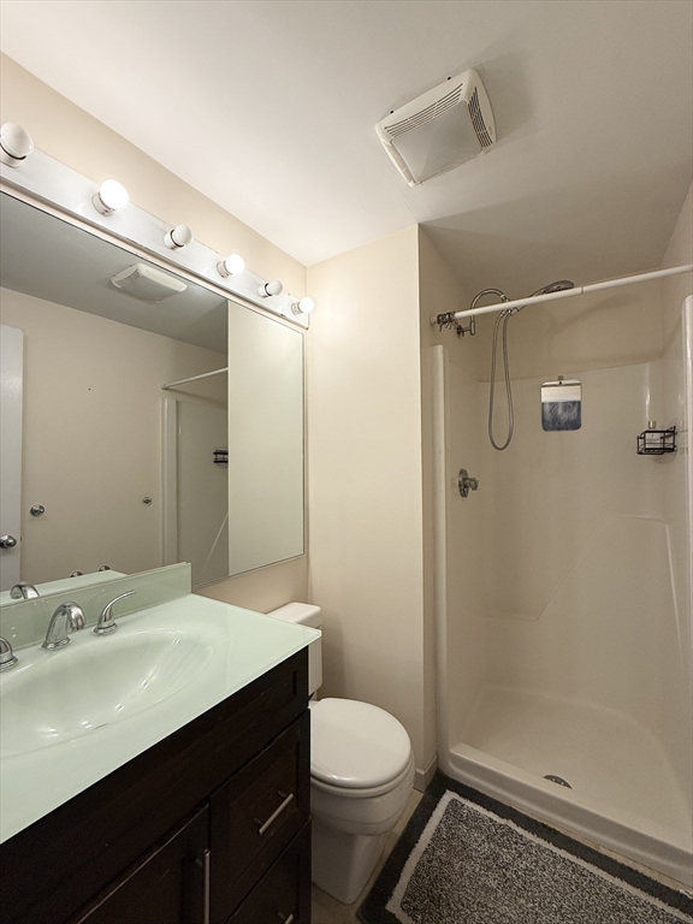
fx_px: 374
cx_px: 346
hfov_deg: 85.7
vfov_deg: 102.1
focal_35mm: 14
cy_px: 462
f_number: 2.2
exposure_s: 1/99
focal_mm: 2.22
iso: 64
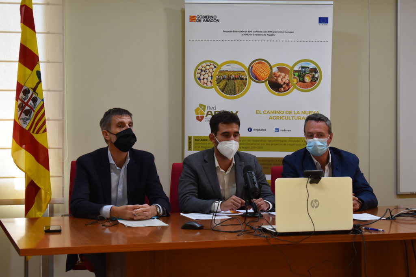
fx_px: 953
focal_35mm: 82
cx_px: 208
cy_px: 138
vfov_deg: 16.6
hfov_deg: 24.6
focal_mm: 55
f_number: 5.6
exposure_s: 1/60
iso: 900
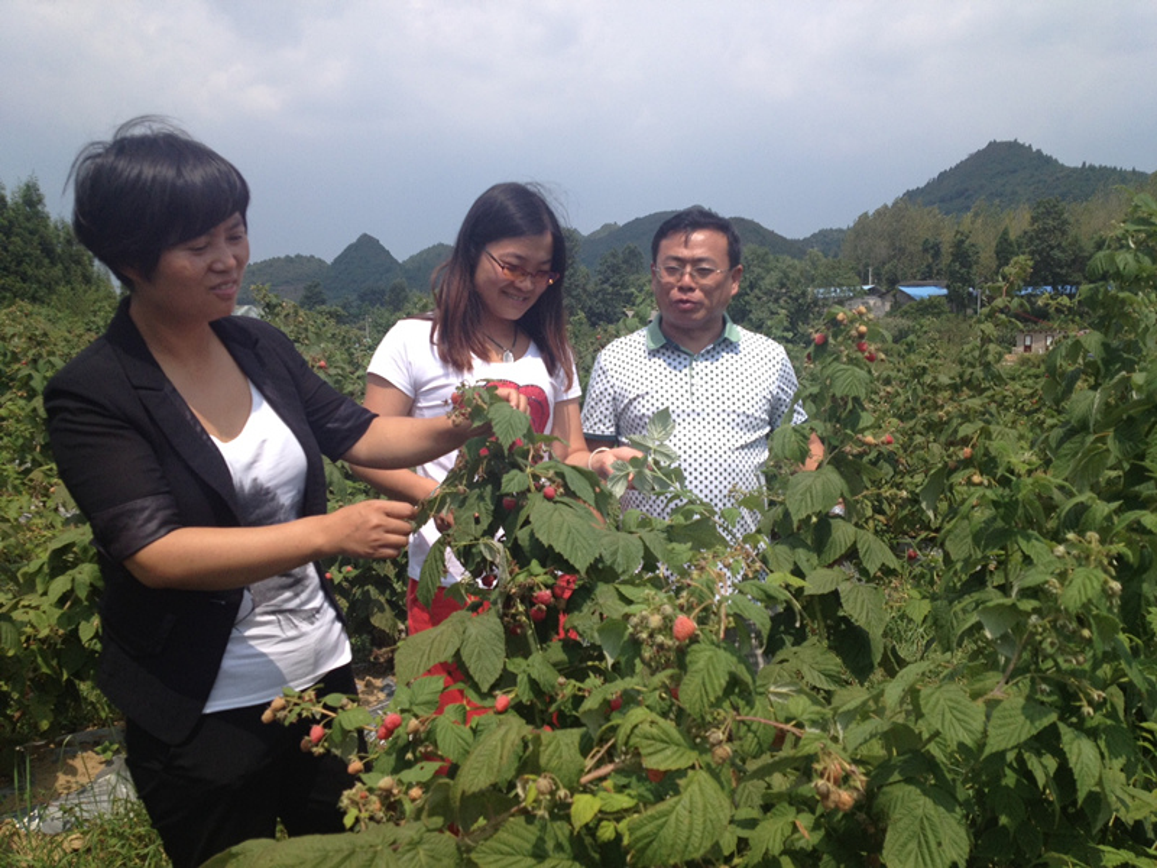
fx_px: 1170
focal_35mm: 35
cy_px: 434
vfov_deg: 40.7
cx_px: 578
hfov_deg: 52.6
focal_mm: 4.28
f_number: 2.4
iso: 50
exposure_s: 1/2123
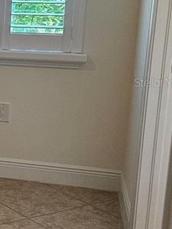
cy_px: 82
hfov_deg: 13.9
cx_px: -147
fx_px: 617
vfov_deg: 21.0
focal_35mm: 93
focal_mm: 5
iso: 250
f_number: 1.8
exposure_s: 1/120
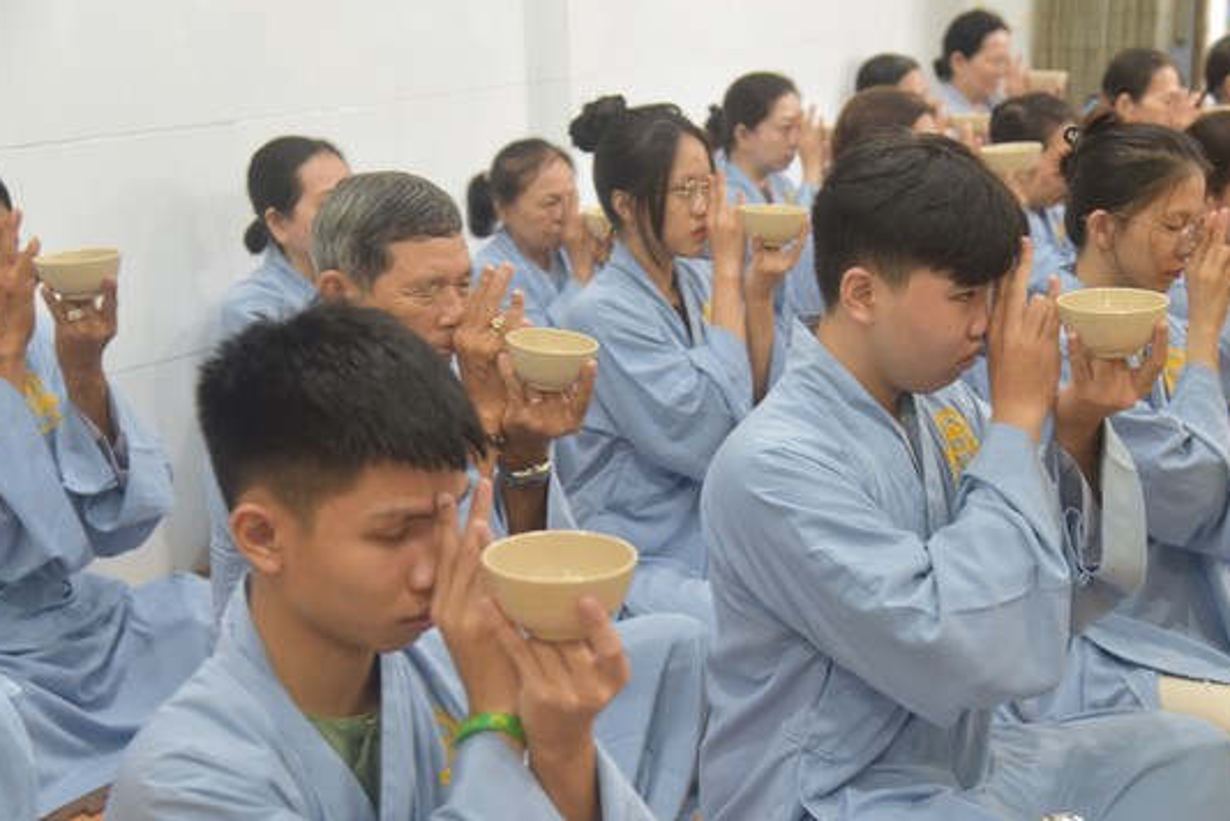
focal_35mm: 64
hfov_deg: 31.4
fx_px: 2188
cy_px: 415
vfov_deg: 21.3
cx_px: 685
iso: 1250
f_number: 4
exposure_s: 1/60
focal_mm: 55
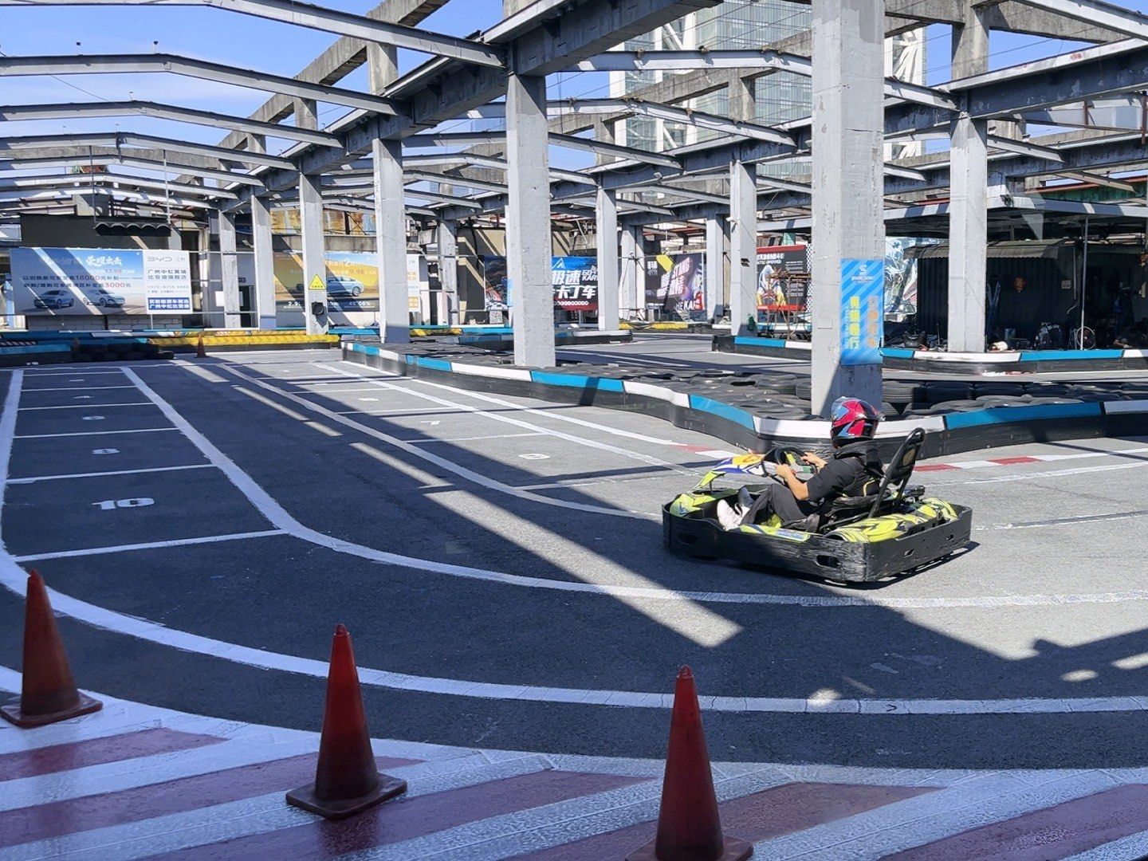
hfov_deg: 65.3
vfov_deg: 51.4
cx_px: 574
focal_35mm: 27
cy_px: 430
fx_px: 895
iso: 50
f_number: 1.6
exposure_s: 1/1848
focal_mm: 5.1
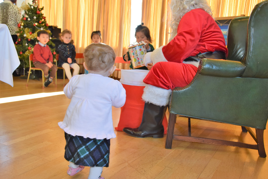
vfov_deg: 36.9
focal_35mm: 36
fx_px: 268
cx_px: 134
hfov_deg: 53.1
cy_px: 90
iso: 720
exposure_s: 1/125
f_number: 5.6
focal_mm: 24
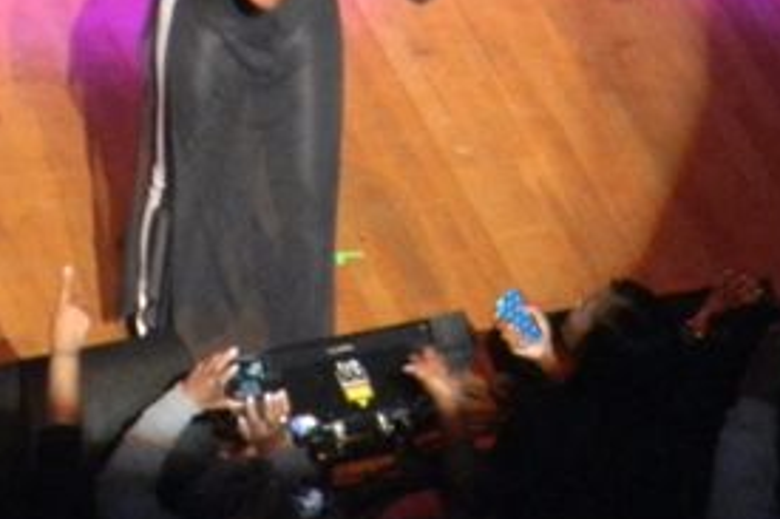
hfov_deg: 2.5
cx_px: 133
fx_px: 17582
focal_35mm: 812
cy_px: -28
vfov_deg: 1.7
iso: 800
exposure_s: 1/60
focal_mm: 60.7
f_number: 5.4
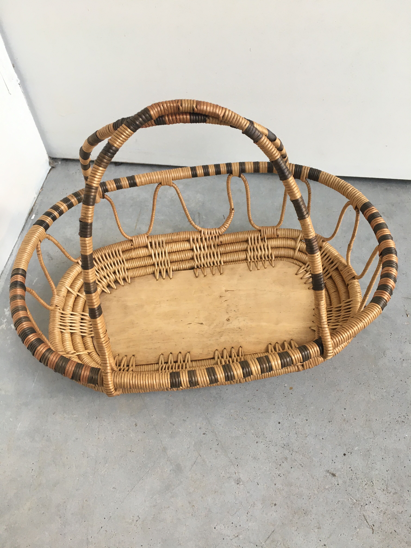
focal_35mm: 29
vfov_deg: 61.7
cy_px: 274
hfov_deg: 48.2
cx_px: 206
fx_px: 459
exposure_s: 1/33
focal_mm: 4.15
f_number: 2.2
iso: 40
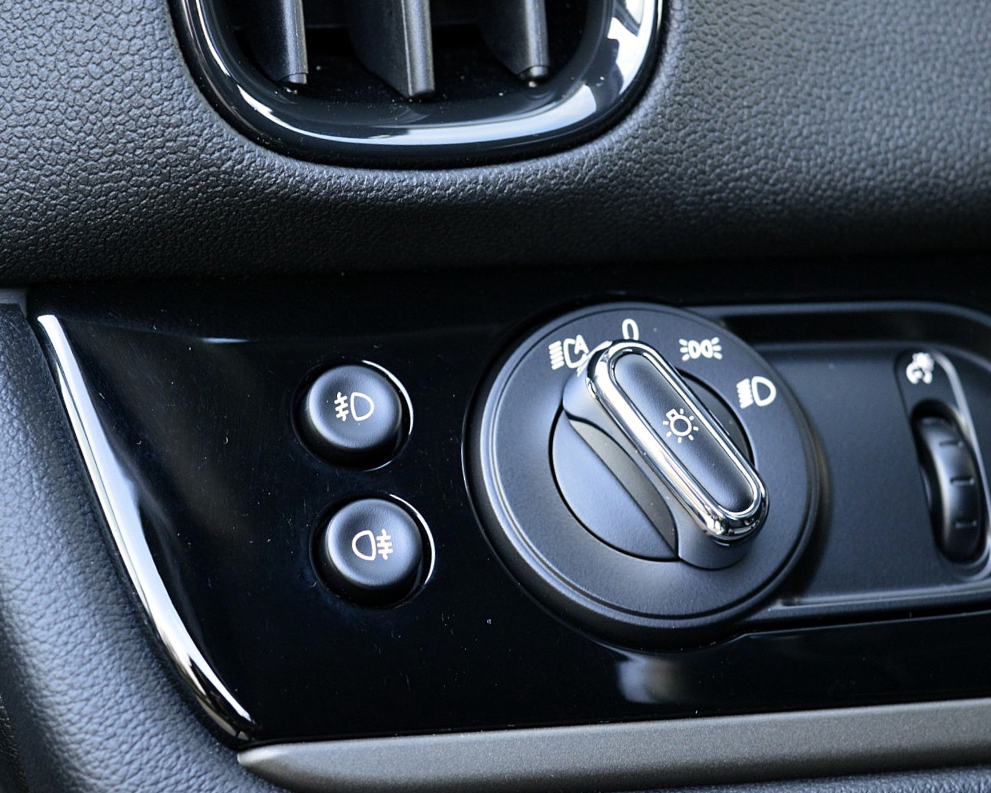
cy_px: 397
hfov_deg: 23.3
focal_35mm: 82
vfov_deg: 18.7
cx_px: 560
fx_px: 2405
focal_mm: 48
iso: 800
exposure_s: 1/15
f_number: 5.3
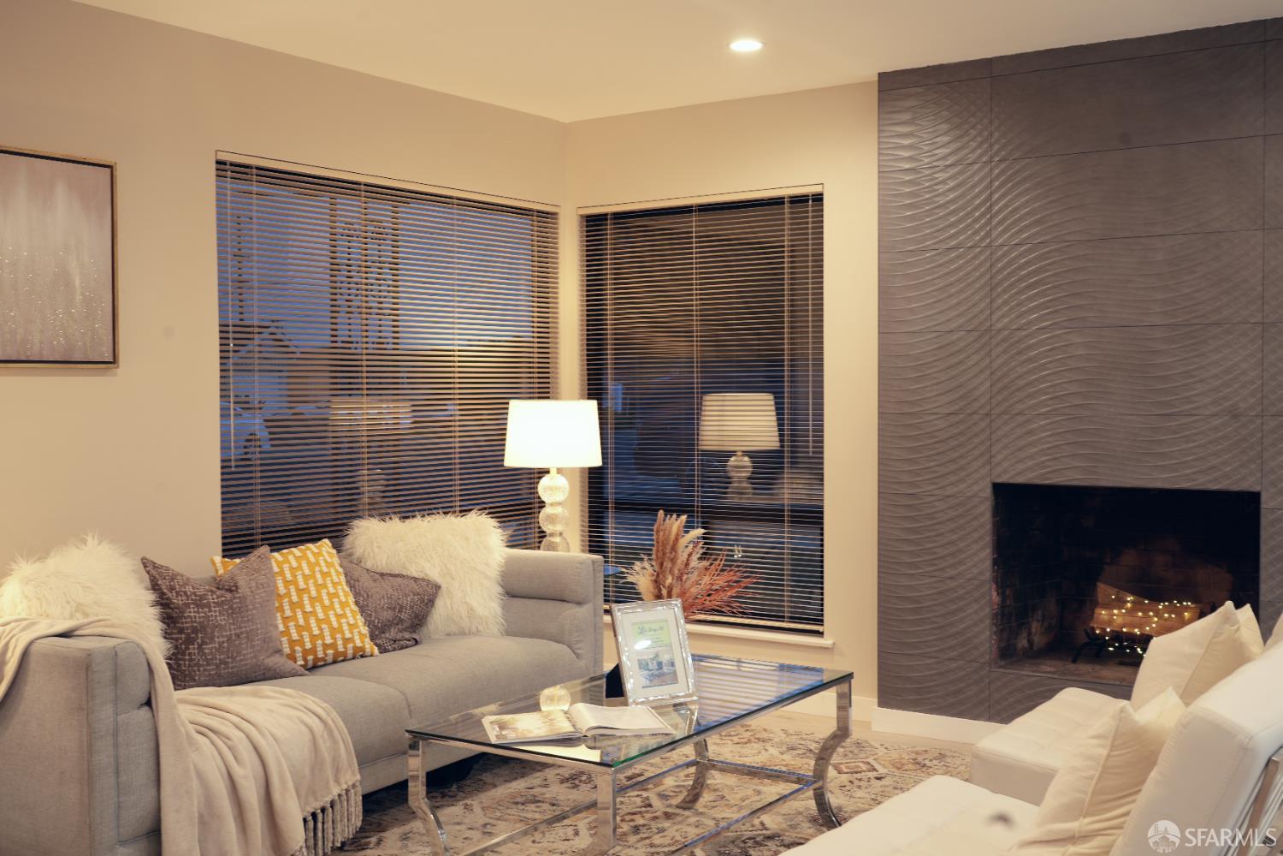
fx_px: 1390
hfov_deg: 49.6
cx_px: 642
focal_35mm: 39
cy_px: 428
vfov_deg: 34.2
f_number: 8
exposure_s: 1/1.25
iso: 100
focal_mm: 39
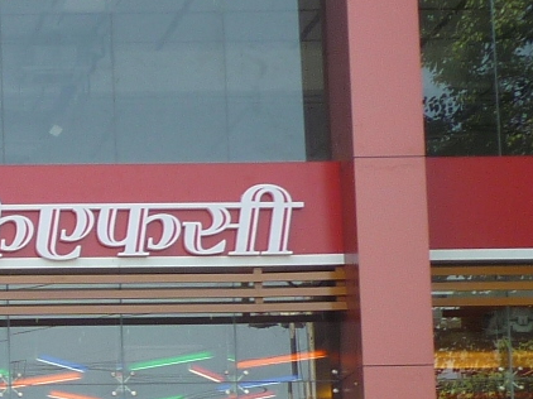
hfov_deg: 12.6
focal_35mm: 148
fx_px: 2278
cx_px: -301
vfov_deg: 9.8
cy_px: 539
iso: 80
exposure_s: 1/200
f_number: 2.8
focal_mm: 5.5
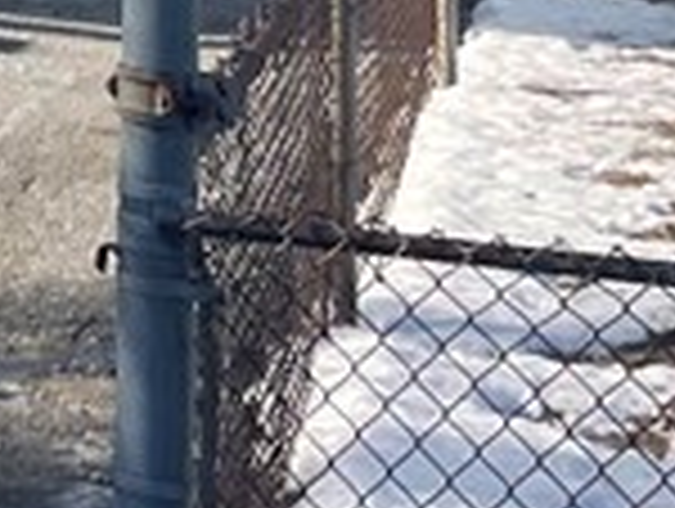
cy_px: -1034
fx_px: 3457
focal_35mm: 177
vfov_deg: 7.4
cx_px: -1080
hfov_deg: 9.6
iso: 32
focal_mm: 4.2
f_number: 1.6
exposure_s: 1/2353
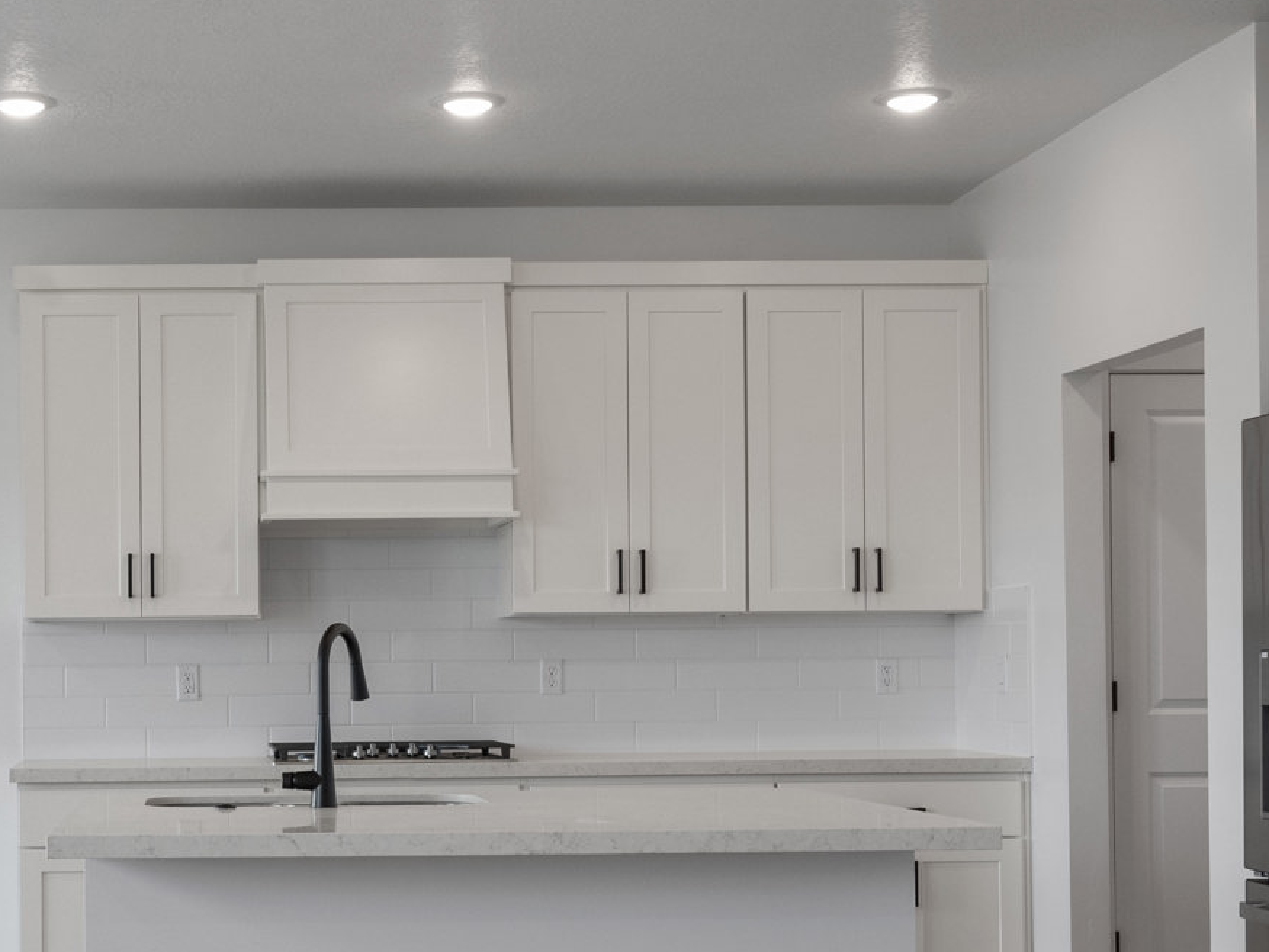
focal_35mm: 56
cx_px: 205
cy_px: 655
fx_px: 2067
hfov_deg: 32.9
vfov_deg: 25.8
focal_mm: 20.5
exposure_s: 1/10
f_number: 8
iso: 500
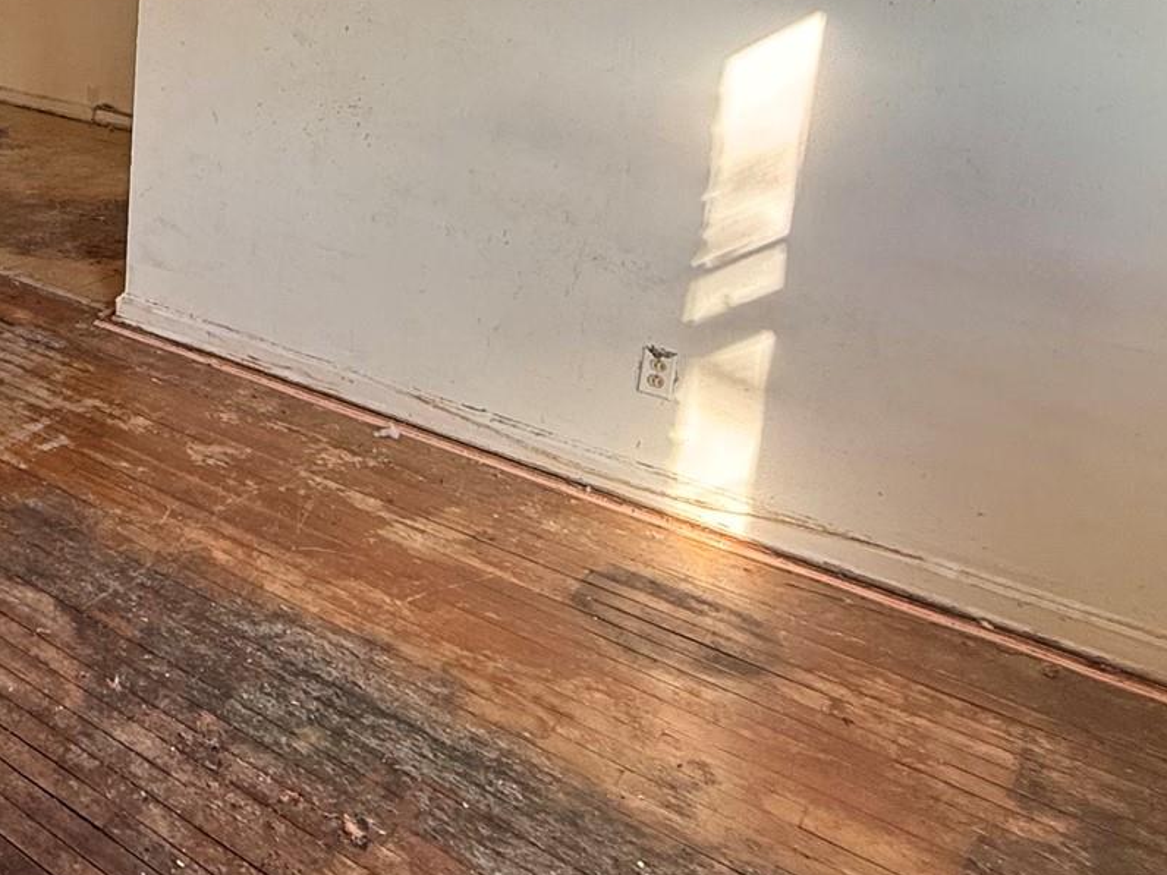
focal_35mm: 36
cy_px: 72
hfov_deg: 43.3
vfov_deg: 36.9
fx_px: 1214
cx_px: -26
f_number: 2.2
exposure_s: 1/99
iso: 125
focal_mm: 2.22
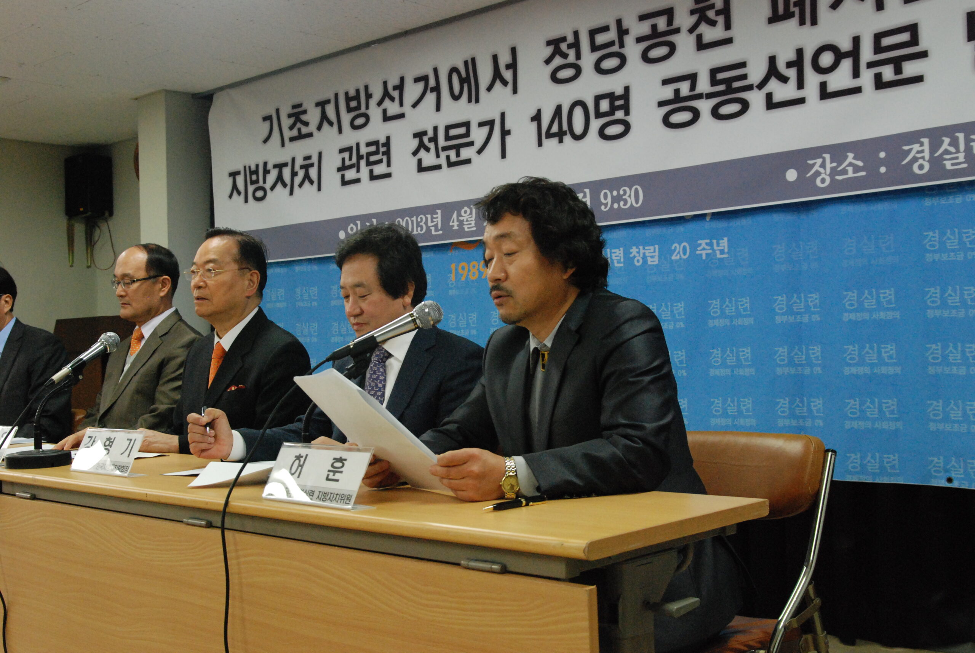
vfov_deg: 30.9
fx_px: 1180
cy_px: 326
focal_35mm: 44
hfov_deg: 44.9
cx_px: 488
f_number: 4.5
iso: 1600
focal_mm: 29
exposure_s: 1/80
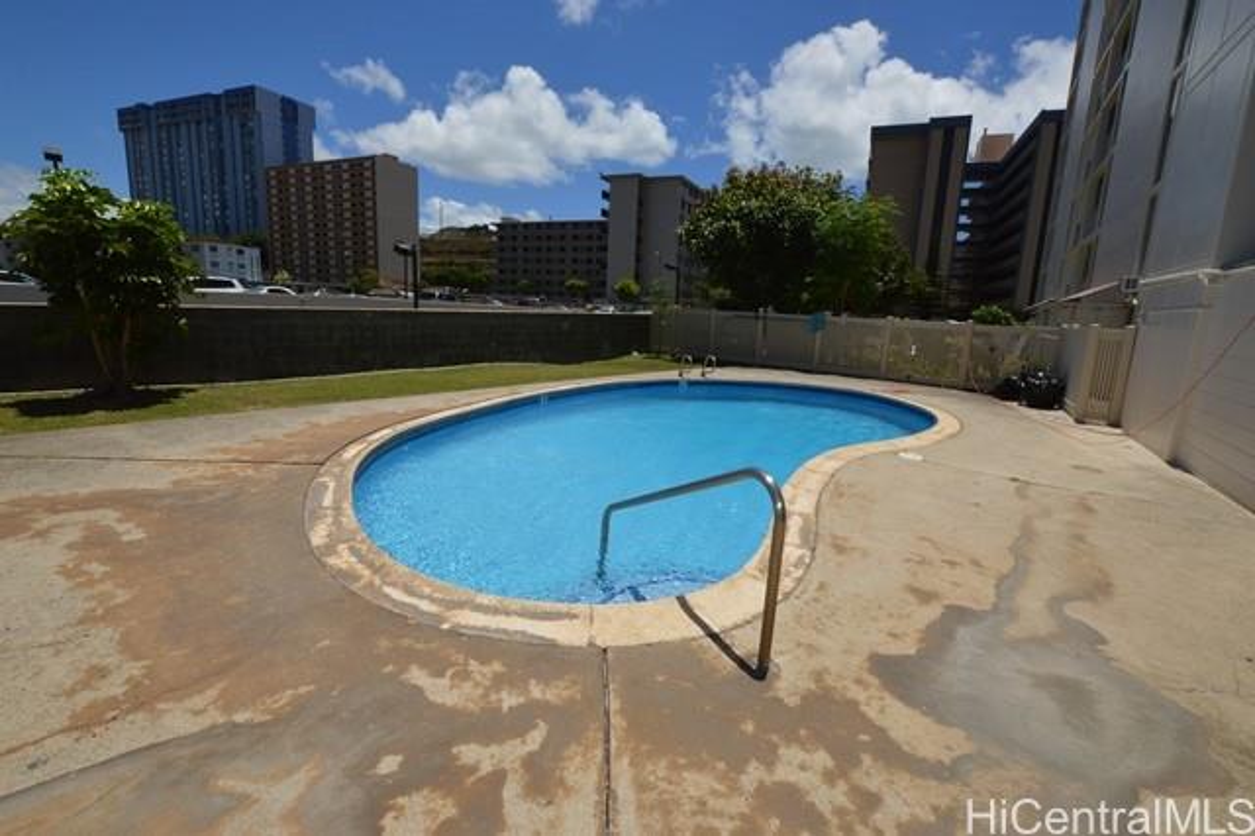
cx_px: 628
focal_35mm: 15
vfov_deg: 77.3
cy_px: 418
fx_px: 523
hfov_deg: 100.4
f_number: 11
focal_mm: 10
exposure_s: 1/200
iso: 100
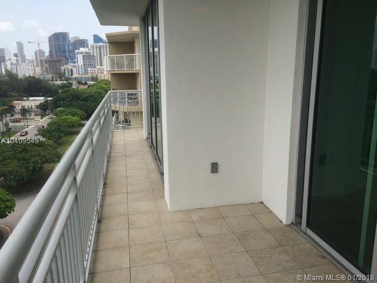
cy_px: 142
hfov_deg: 61.7
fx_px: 316
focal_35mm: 29
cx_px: 188
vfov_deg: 48.2
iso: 32
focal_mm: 4.15
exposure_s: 1/1580
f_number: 2.2
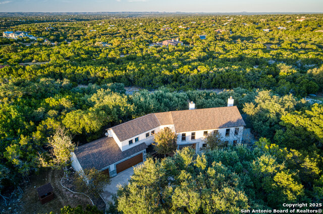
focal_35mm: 24
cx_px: 162
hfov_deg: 73.9
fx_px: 215
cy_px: 107
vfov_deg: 52.9
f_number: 2.8
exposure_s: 1/40
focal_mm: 8.8
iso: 100
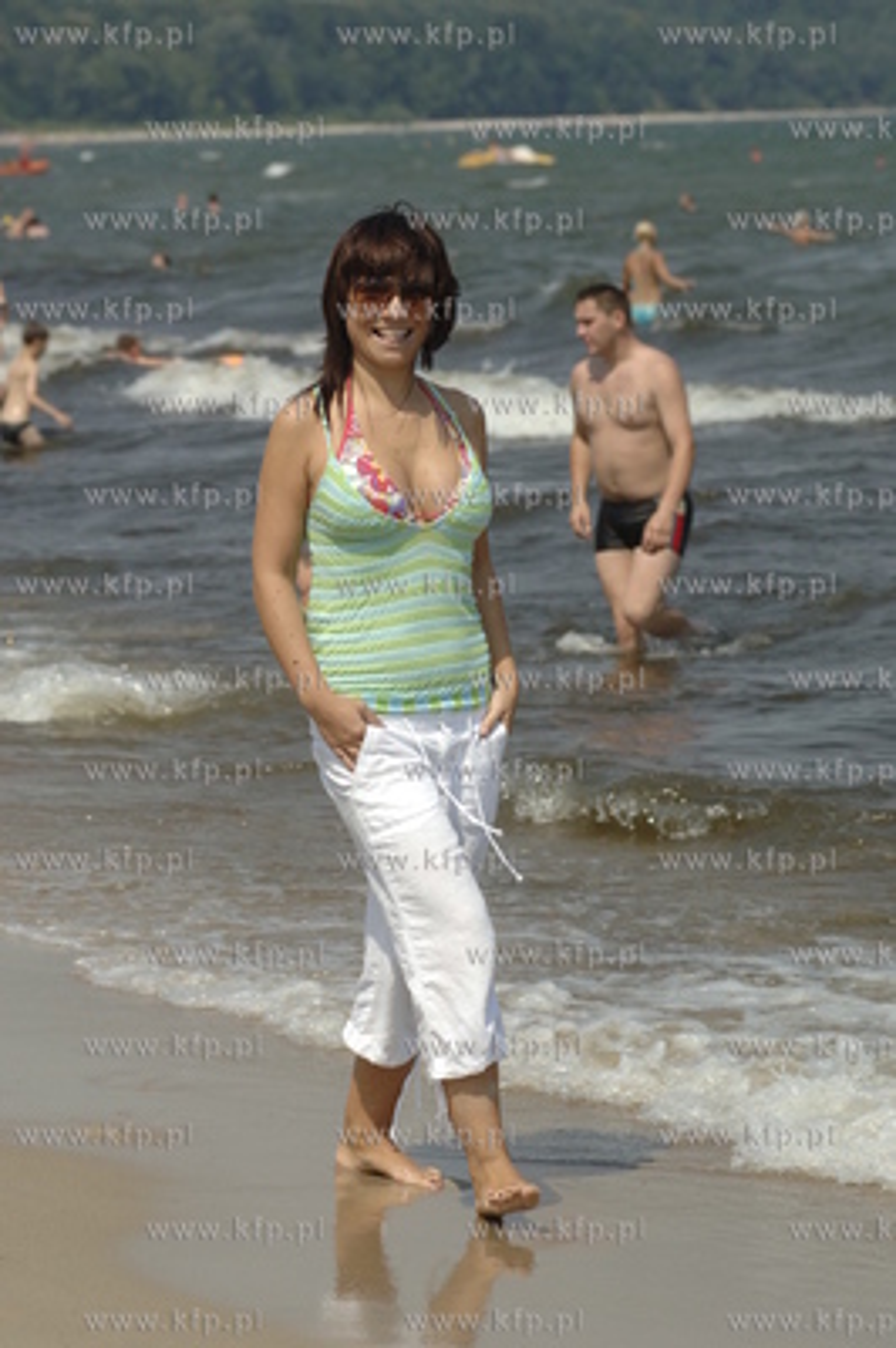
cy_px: 674
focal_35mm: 168
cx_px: 448
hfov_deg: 8.2
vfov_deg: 12.2
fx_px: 6282
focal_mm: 112
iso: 400
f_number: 7.1
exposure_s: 1/2000
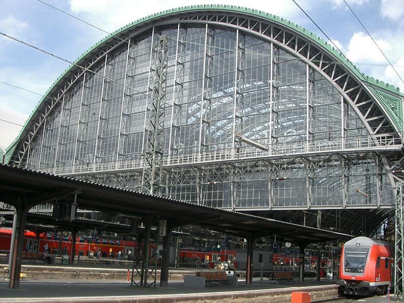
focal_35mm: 35
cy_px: 152
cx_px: 202
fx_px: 408
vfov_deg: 40.7
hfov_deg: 52.6
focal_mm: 5.8
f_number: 2.6
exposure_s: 1/640
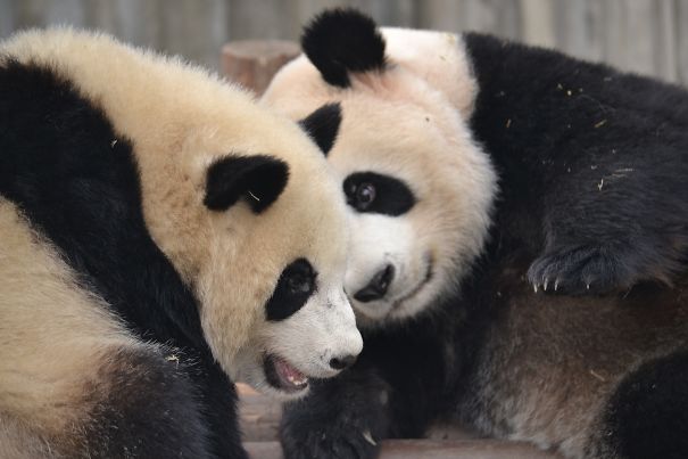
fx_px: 5588
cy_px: 230
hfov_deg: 7.0
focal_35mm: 292
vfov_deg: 4.7
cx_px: 344
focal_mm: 195
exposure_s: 1/125
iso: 200
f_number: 5
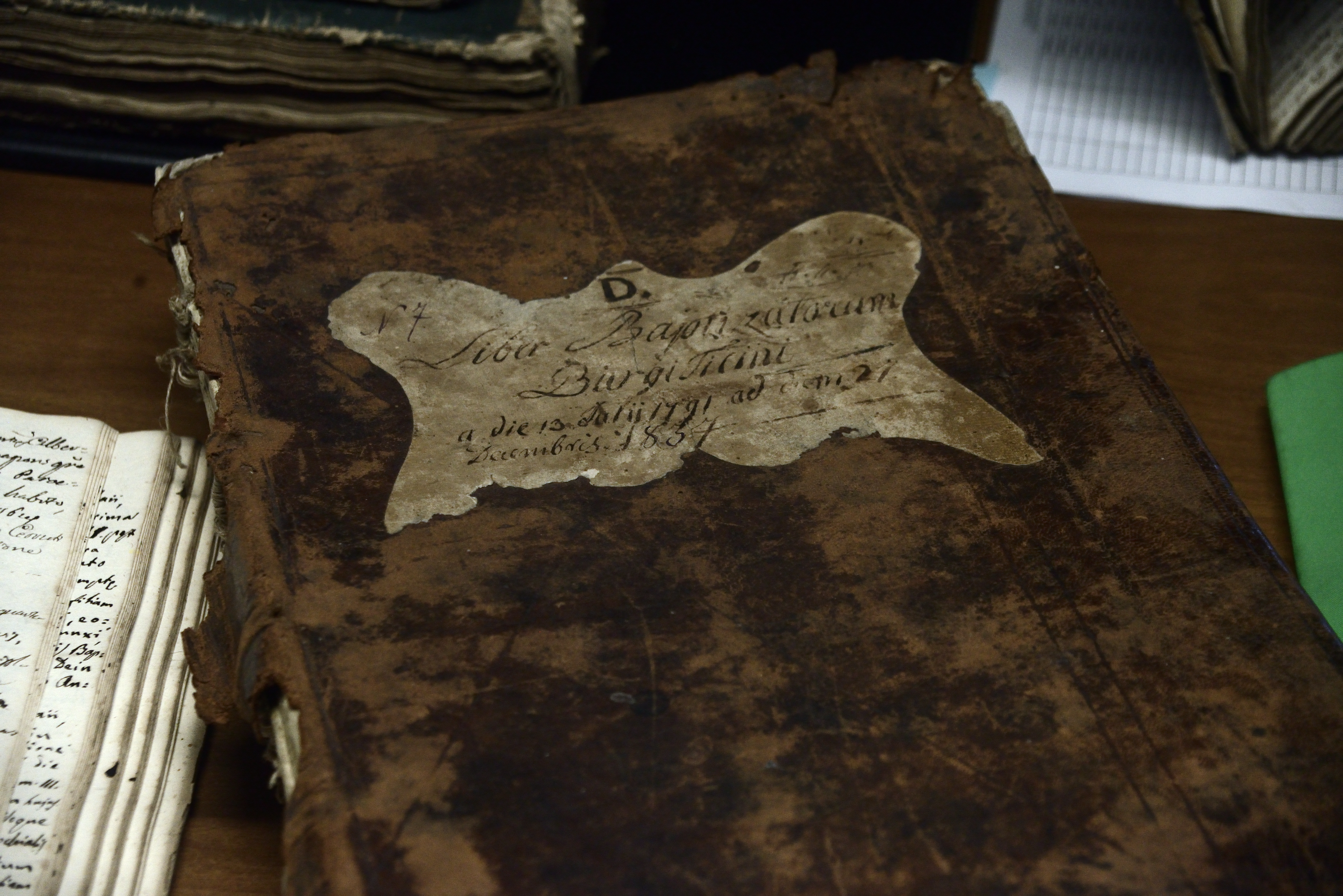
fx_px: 3732
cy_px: 448
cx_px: 672
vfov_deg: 13.7
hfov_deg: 20.4
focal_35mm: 100
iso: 2500
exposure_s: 1/160
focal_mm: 100
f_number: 8
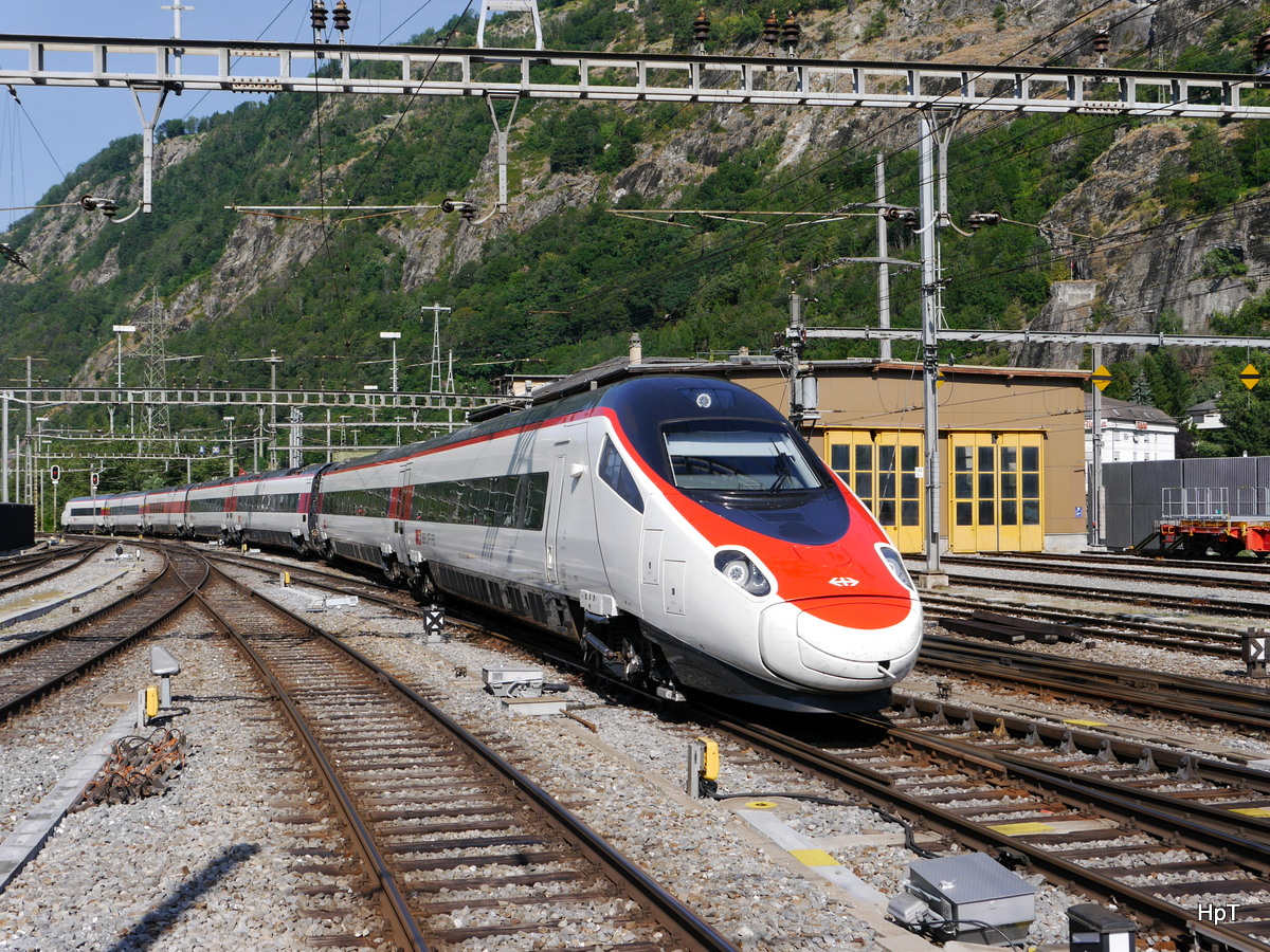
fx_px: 1688
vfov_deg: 31.5
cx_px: 635
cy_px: 476
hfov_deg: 41.2
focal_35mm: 46
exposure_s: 1/400
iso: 160
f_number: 8
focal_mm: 23
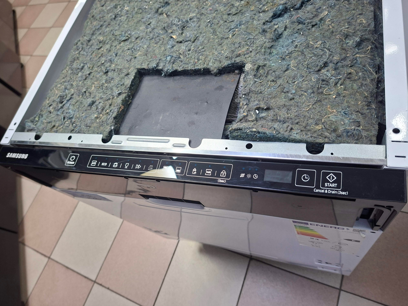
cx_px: 204
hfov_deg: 73.9
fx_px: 271
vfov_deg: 58.9
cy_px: 153
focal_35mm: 23
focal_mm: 5.54
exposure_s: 1/50
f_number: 1.8
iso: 200
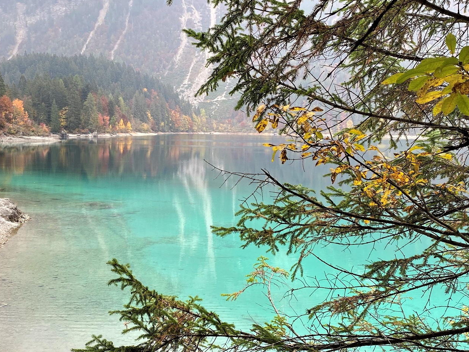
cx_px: 218
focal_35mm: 40
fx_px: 542
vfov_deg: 35.9
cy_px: 157
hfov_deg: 46.8
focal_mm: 4.25
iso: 50
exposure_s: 1/121
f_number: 1.8
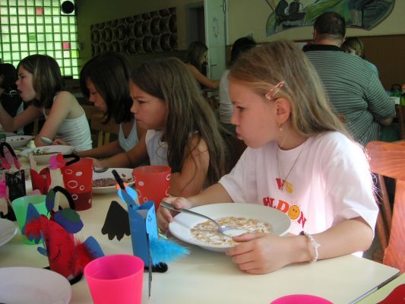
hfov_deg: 50.1
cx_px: 202
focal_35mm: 37
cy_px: 152
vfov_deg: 38.7
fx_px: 433
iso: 50
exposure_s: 1/45
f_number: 2.8
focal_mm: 6.1
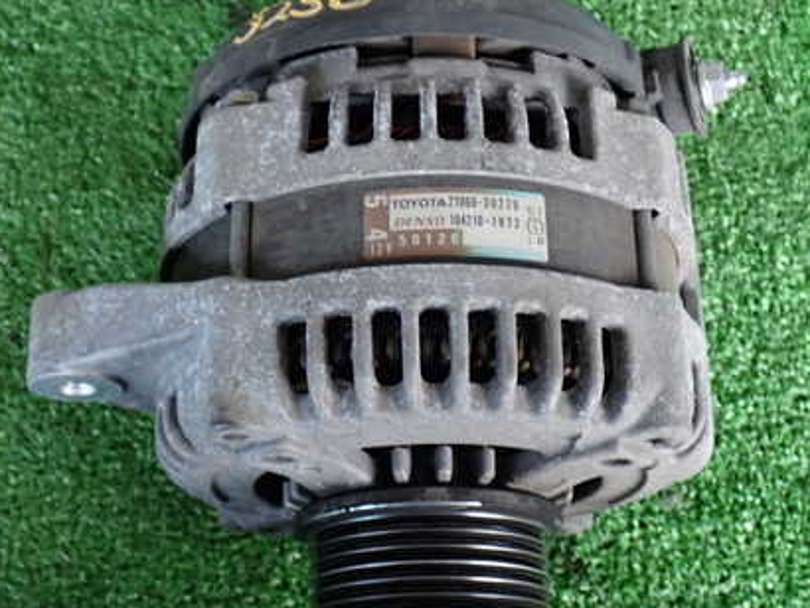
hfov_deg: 32.2
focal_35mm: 60
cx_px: 379
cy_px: 314
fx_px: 1405
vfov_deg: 24.4
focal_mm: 7.31
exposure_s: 1/40
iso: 320
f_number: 2.8
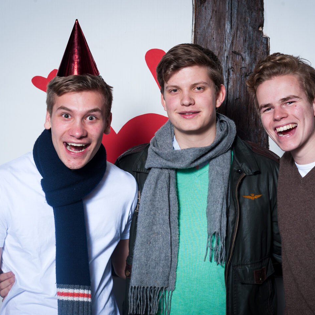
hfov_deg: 26.8
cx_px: 189
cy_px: 157
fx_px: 659
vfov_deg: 26.9
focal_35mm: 64
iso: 200
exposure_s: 1/125
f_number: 9
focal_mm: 50
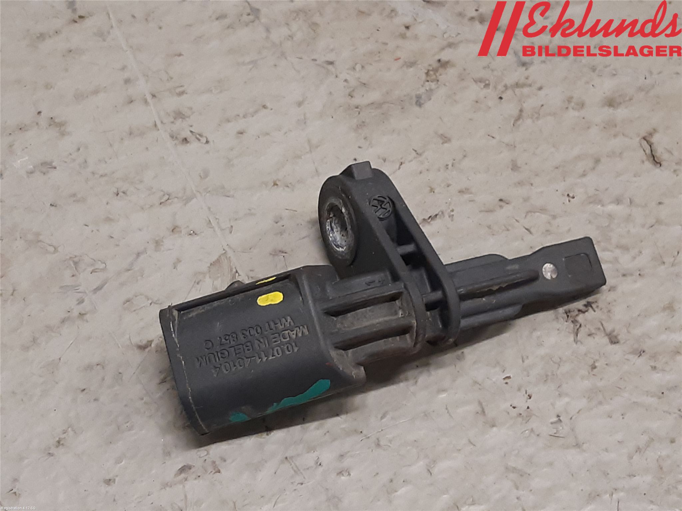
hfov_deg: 67.3
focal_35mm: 26
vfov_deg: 53.1
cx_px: 341
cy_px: 256
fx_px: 512
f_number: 1.7
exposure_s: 1/50
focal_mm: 3.93
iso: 125
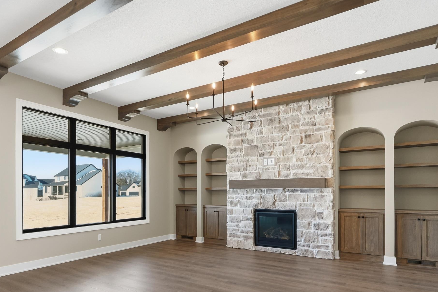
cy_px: 194
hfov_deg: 76.7
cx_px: 202
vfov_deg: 54.6
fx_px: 276
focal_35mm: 23
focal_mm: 11
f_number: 1.8
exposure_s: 1/4000
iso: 800
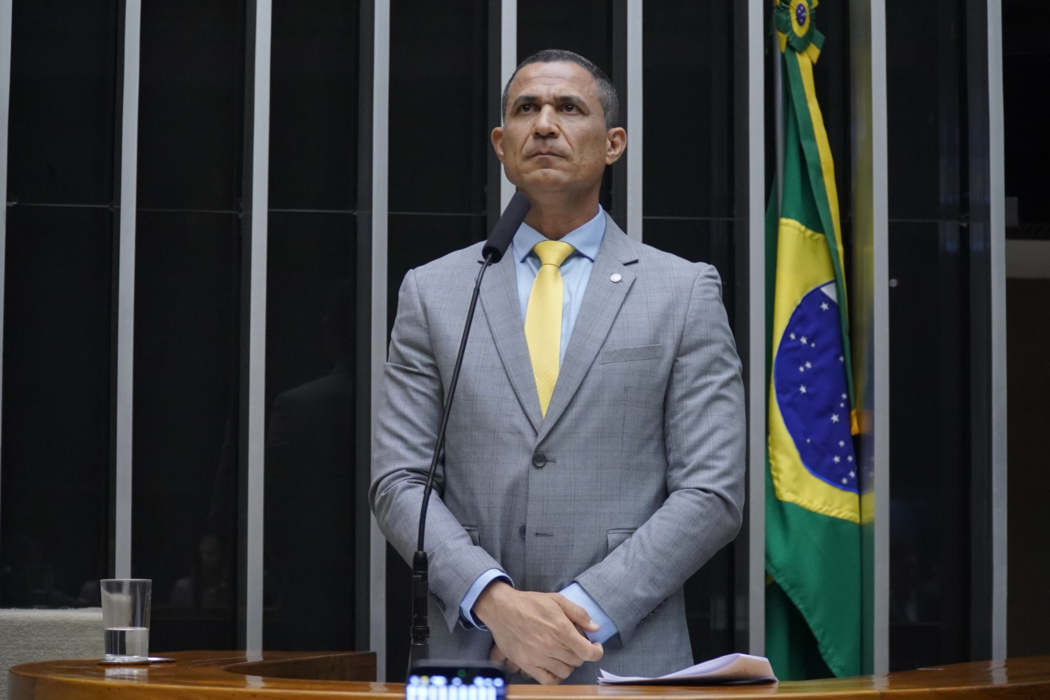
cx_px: 525
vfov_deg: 16.3
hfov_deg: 24.2
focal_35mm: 84
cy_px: 350
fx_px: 2450
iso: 4000
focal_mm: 56
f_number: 4
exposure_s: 1/125
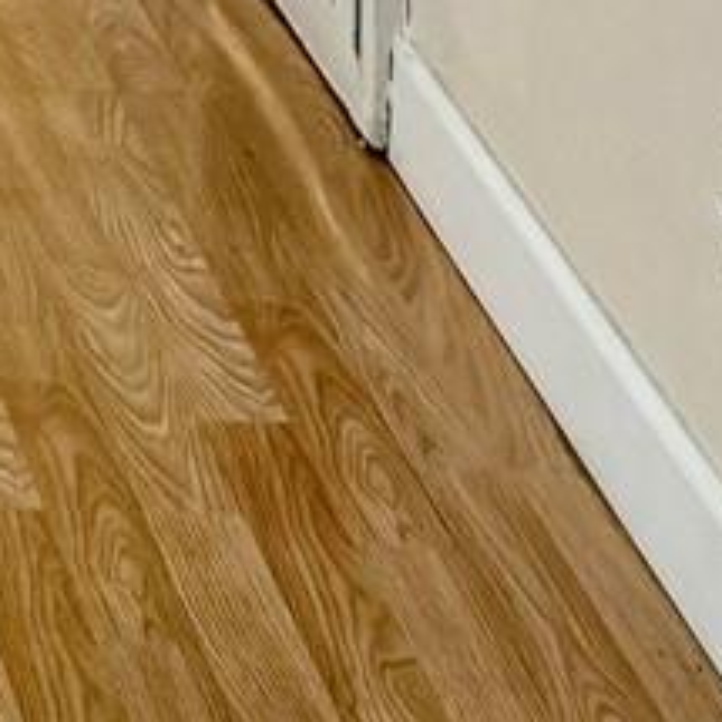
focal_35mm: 202
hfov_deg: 7.6
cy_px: -618
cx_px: -1464
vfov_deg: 8.3
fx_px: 4767
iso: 125
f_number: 1.78
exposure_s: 1/60
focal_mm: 6.76
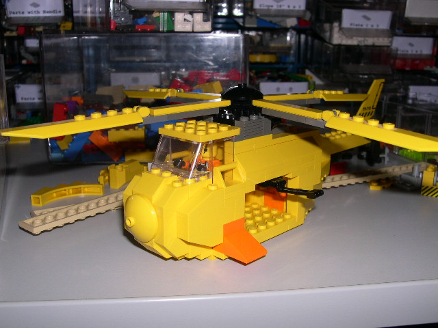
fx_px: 481
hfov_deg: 49.0
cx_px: 219
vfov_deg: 37.7
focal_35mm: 38
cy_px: 164
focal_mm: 8
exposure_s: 1/60
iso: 100
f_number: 7.6
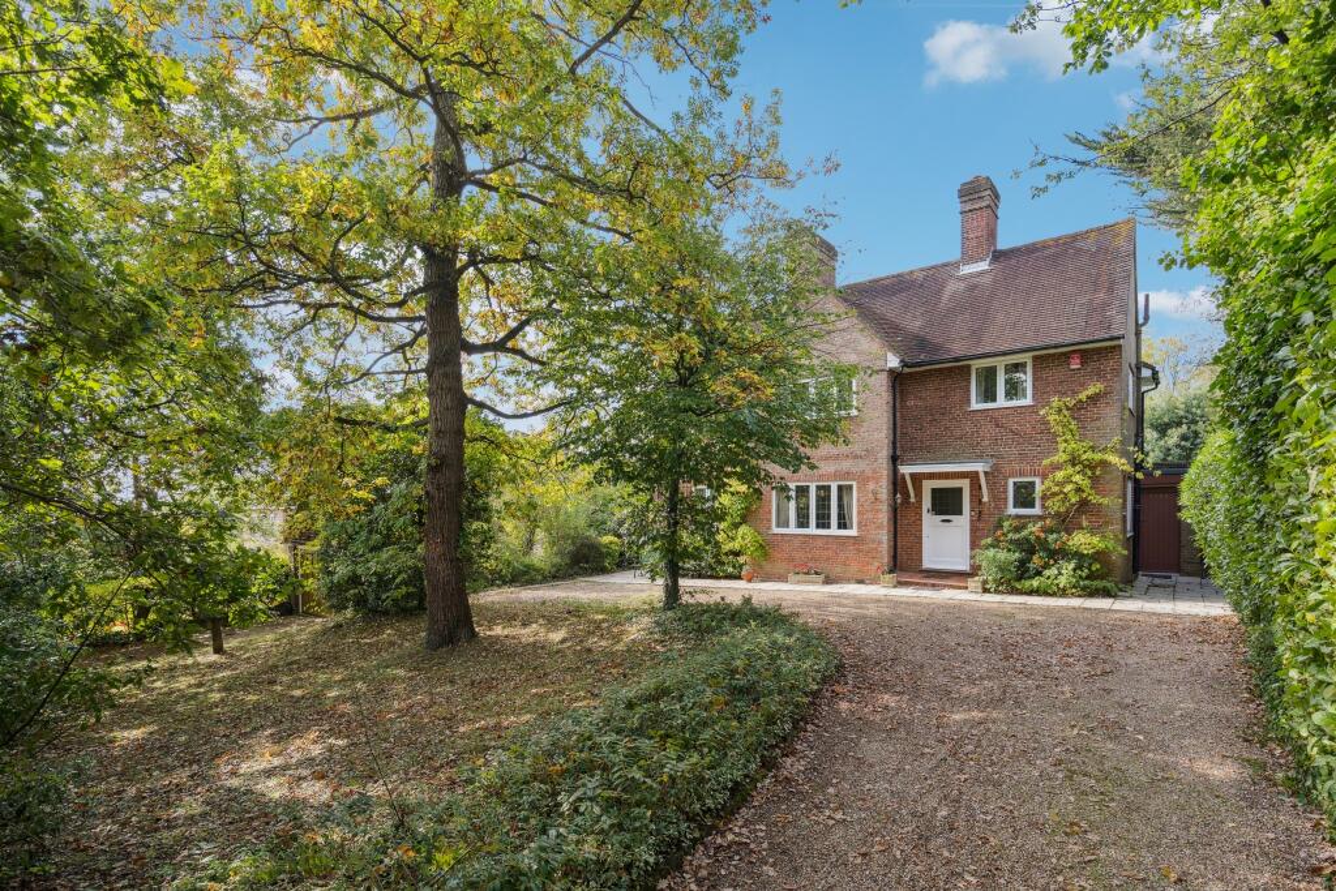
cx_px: 668
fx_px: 594
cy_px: 446
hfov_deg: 96.7
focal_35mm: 16
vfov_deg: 73.8
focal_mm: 16
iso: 320
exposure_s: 1/320
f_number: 5.6
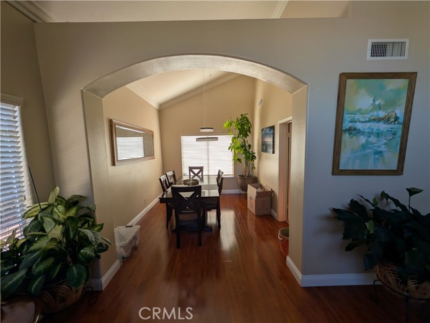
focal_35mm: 12
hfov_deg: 110.5
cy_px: 162
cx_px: 215
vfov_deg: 94.6
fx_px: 149
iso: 59
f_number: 1.7
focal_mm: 2.02
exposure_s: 1/685
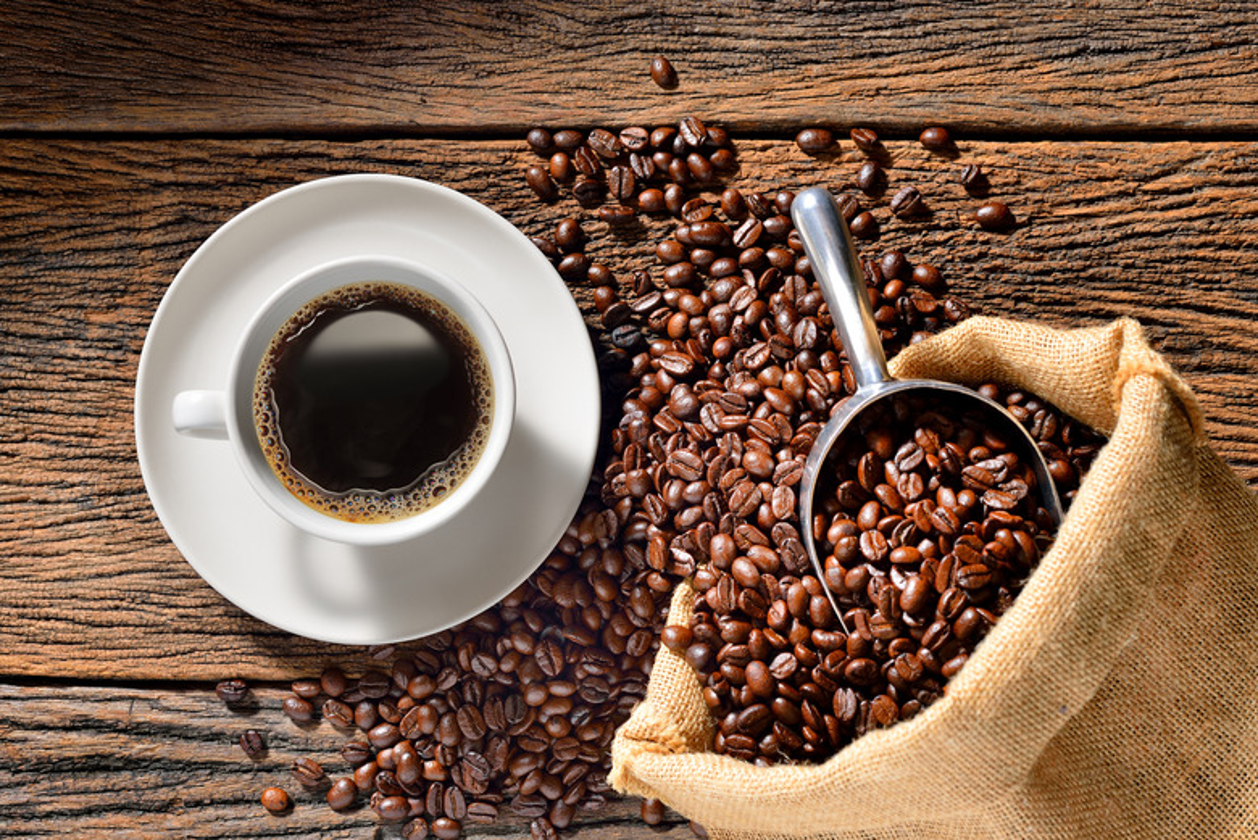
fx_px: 1748
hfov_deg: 39.6
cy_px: 420
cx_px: 629
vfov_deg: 27.0
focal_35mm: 50
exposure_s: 1/125
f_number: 8
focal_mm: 50
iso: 100
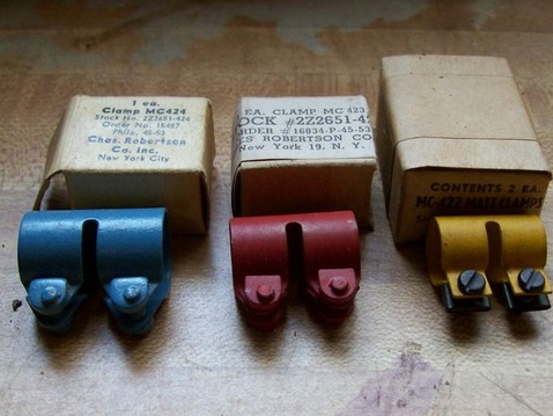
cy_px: 238
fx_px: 783
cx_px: 275
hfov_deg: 38.9
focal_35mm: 49
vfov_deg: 29.7
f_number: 2.7
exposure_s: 1/47
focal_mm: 6
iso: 80
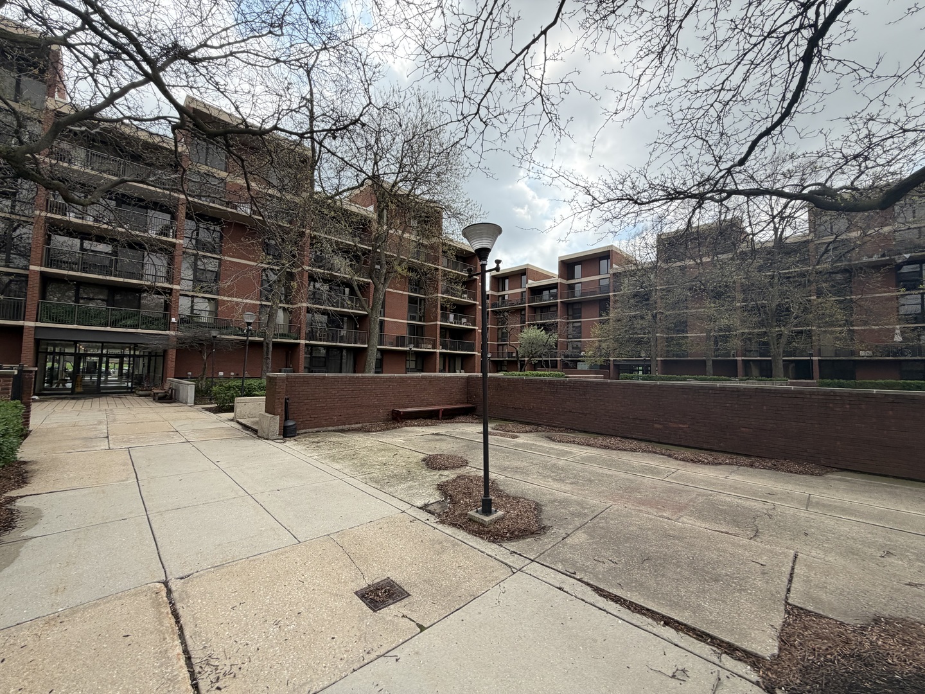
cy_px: 347
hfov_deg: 102.1
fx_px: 374
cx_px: 462
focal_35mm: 14
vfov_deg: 85.7
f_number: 2.2
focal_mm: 2.22
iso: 40
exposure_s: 1/770
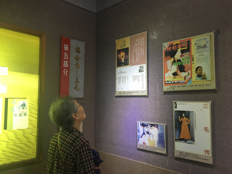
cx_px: 116
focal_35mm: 29
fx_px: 194
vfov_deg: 48.2
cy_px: 87
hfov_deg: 61.7
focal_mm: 4.15
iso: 200
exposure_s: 1/25
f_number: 2.2
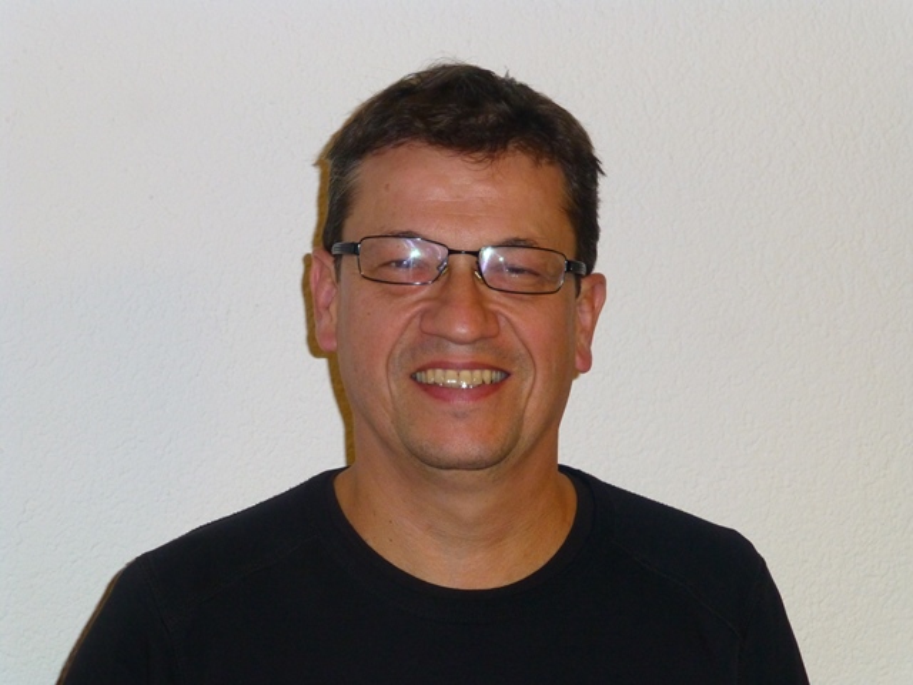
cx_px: 456
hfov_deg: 21.8
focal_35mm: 90
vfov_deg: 16.4
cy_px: 342
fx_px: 2374
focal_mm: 16.1
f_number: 5.2
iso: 500
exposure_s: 1/60
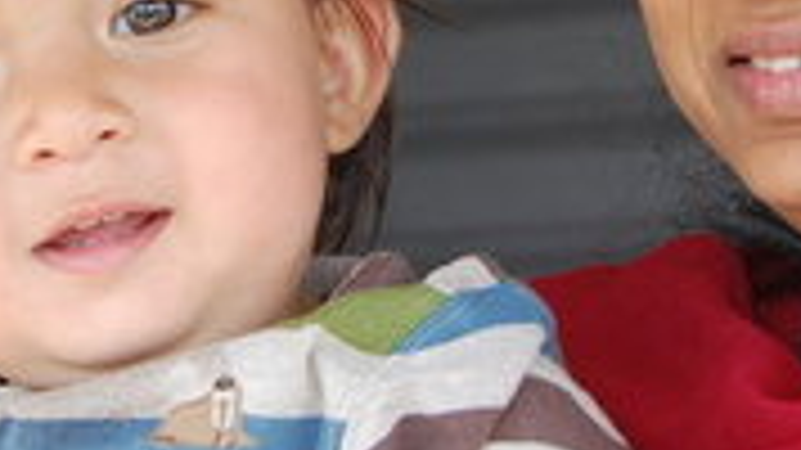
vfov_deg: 6.1
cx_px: 320
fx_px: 4202
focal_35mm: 198
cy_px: 90
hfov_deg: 10.9
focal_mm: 35
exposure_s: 1/125
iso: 200
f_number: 5.6
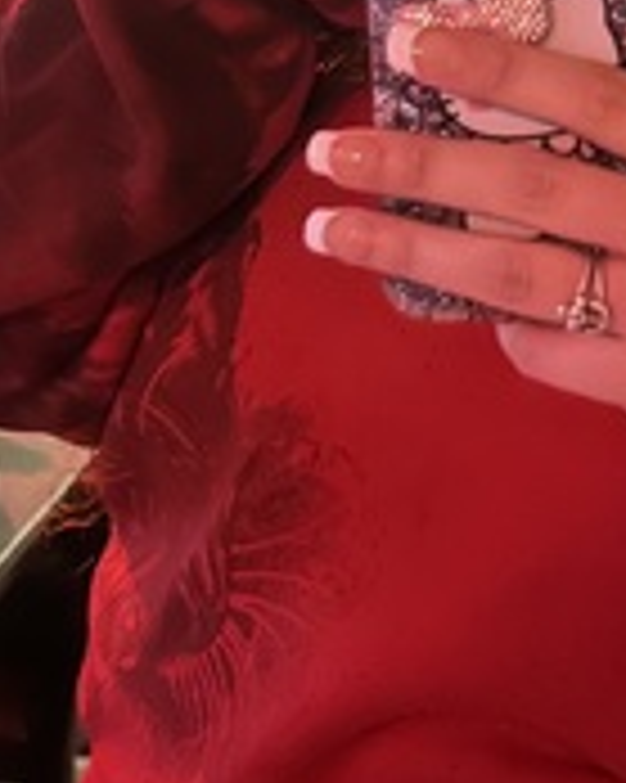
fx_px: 1692
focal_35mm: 73
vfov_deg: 25.9
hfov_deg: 20.6
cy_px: 234
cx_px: 547
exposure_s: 1/20
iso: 1000
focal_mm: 5.7
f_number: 1.5
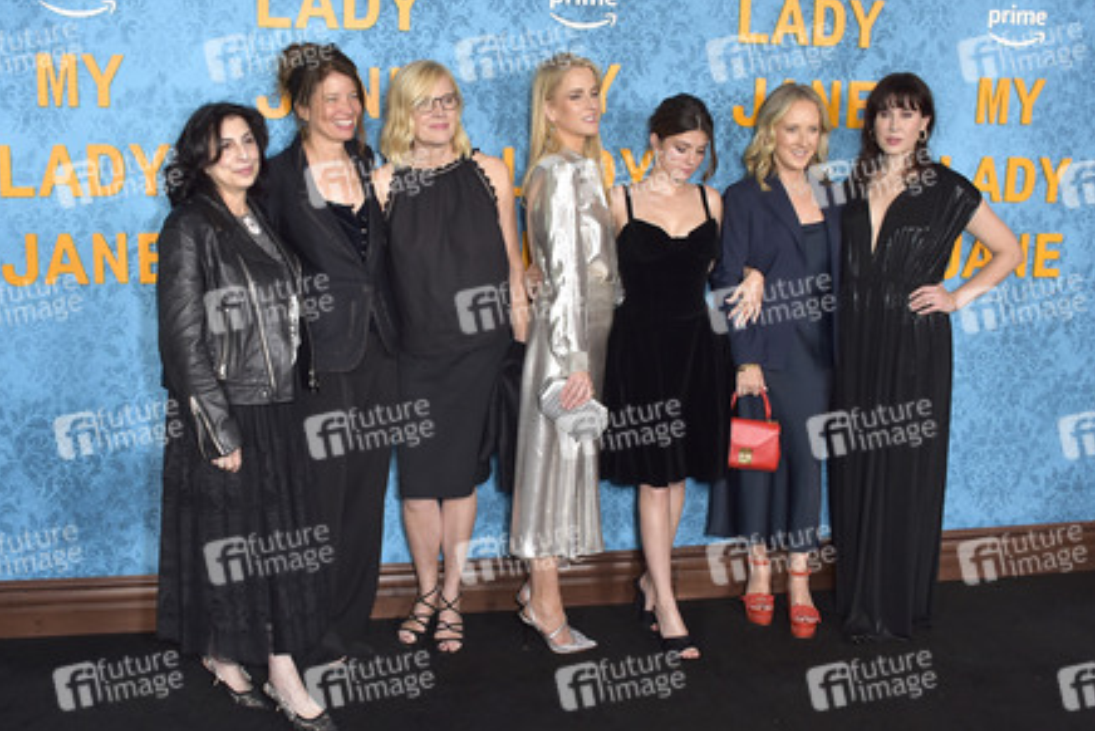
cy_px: 367
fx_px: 1004
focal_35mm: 33
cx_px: 553
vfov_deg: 40.0
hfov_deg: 57.2
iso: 1250
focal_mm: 32
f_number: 6.3
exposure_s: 1/200
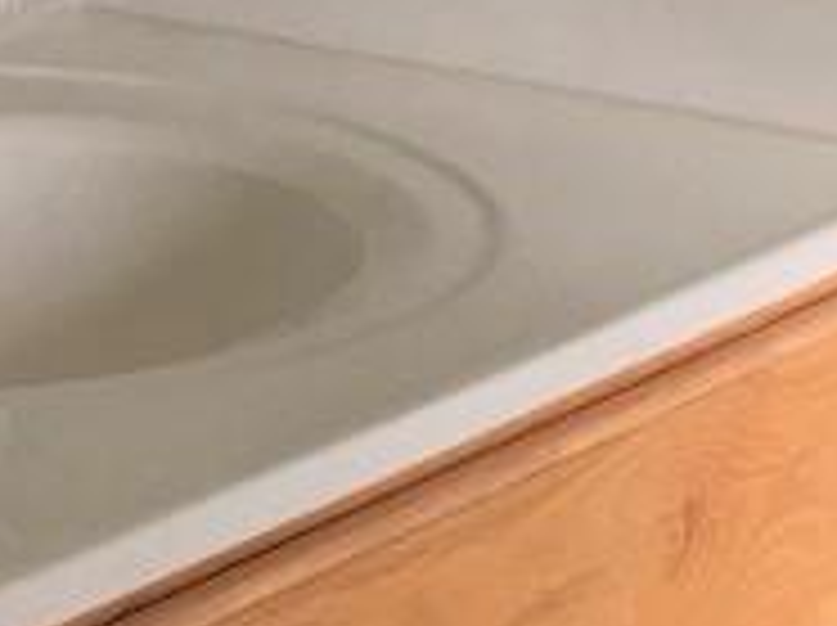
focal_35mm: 150
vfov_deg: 9.8
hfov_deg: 11.9
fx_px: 3622
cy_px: 122
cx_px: -801
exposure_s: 1/30
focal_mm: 4.15
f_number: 2.2
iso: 32
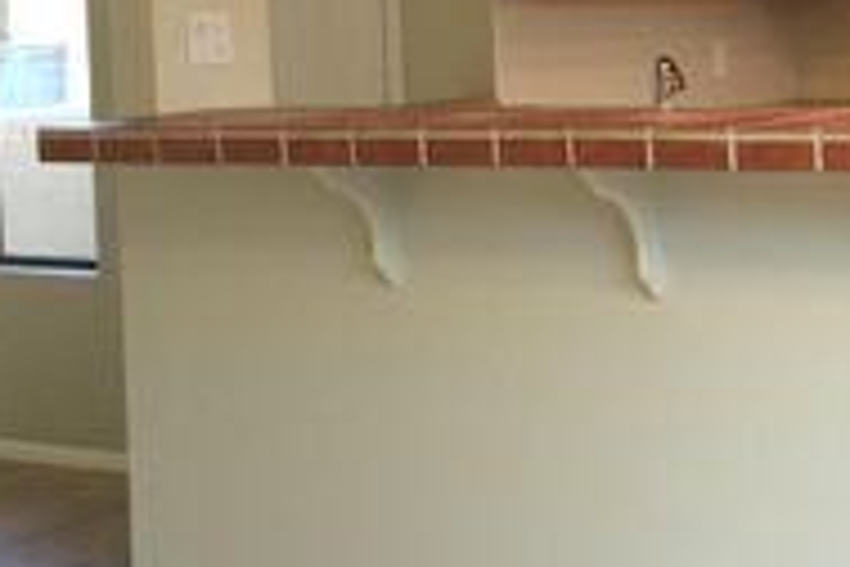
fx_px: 1889
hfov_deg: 23.8
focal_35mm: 80
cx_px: 926
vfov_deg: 16.9
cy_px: 79
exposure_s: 1/30
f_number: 2.2
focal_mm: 4.15
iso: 32
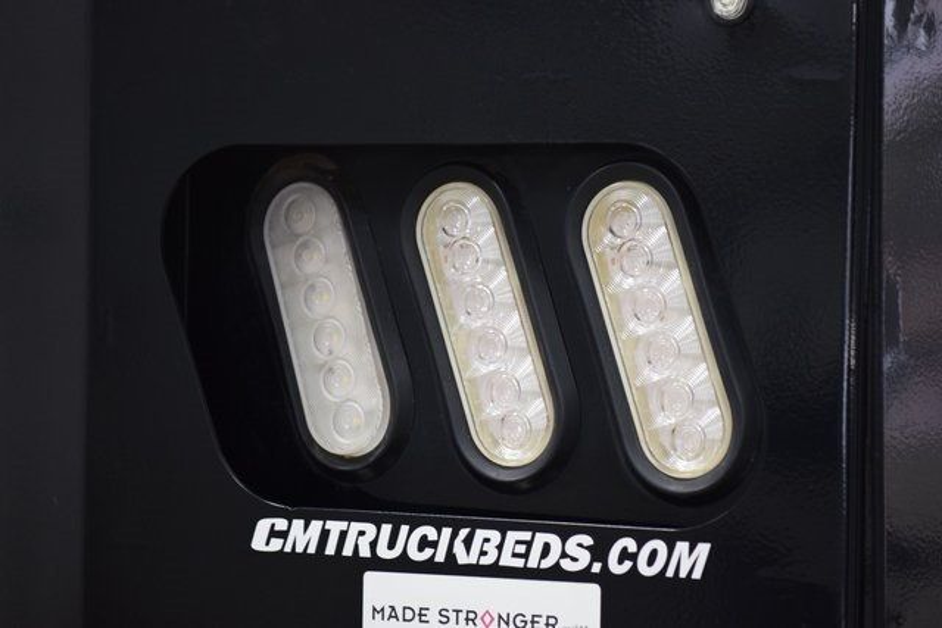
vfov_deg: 14.7
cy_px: 314
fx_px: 2434
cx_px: 471
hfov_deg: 21.9
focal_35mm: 93
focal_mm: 62
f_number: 2.8
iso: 1600
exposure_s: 1/100
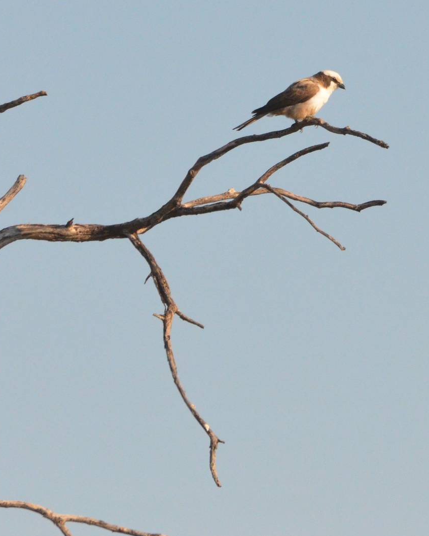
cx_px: 172
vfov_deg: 1.8
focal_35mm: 1063
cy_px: 268
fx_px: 16866
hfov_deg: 1.5
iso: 2500
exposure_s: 1/2500
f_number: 13
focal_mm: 500
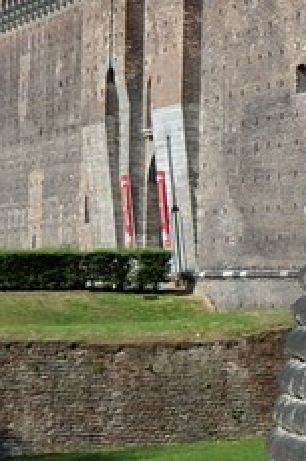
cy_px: -109
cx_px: 997
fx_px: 1253
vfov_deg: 19.5
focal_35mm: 98
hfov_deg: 9.6
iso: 200
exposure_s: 1/200
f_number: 13
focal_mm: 14
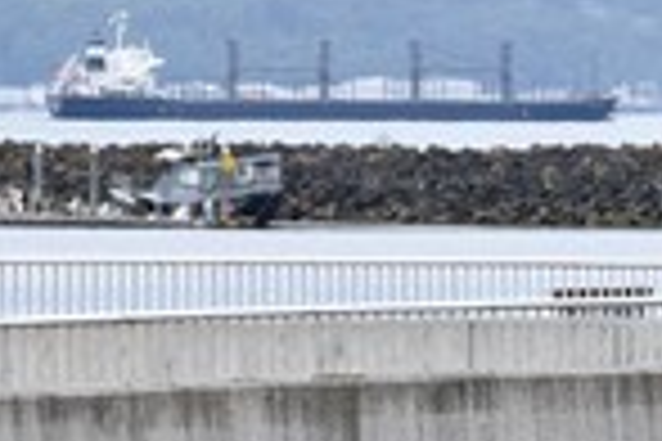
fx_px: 14250
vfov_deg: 1.8
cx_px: -266
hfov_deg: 2.7
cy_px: 270
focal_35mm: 775
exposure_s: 1/500
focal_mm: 70
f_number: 7.1
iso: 200
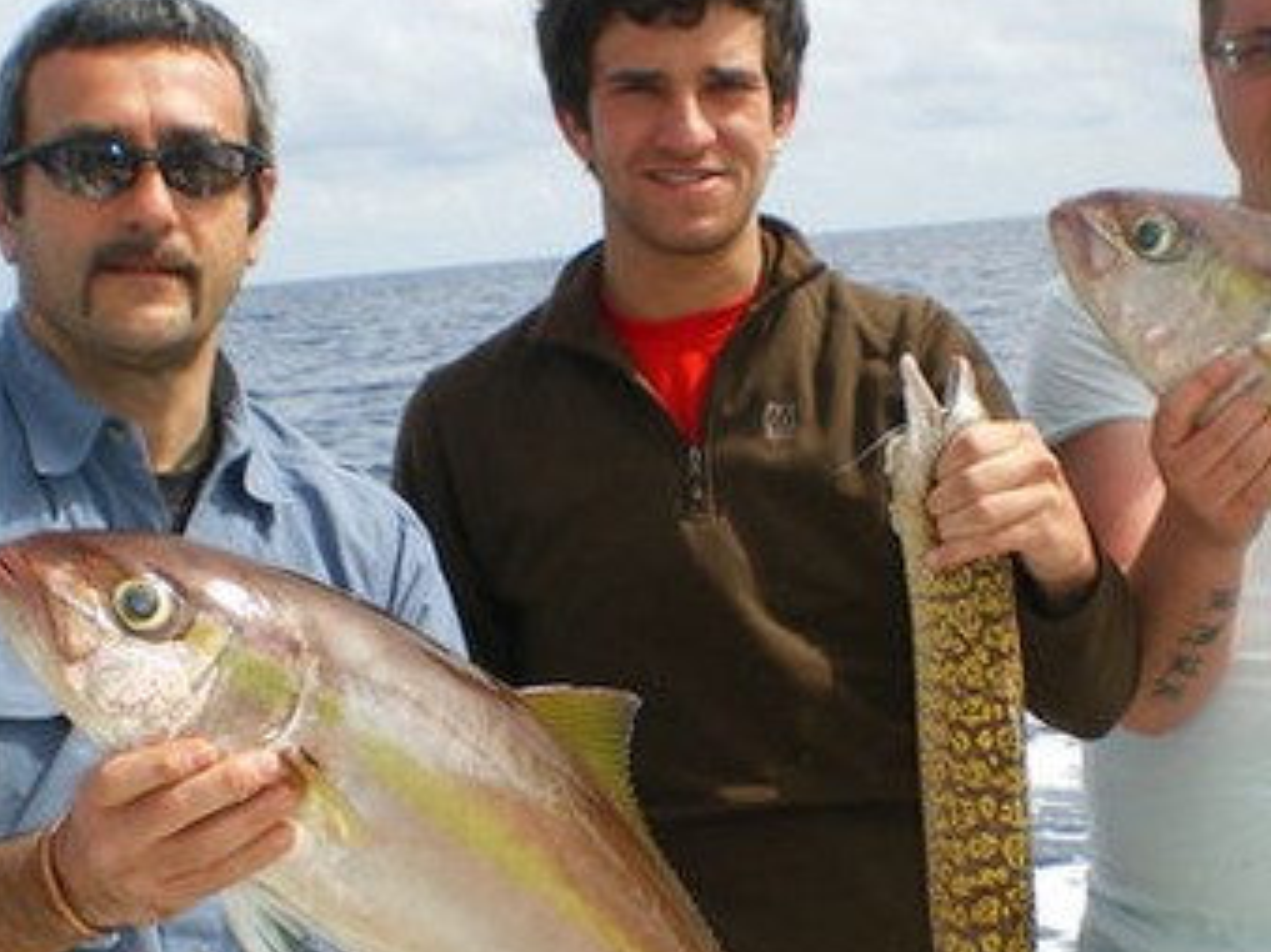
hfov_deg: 29.0
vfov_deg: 21.8
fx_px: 2459
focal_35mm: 67
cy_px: 652
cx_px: 716
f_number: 4.6
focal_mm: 6.3
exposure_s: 1/400
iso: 50
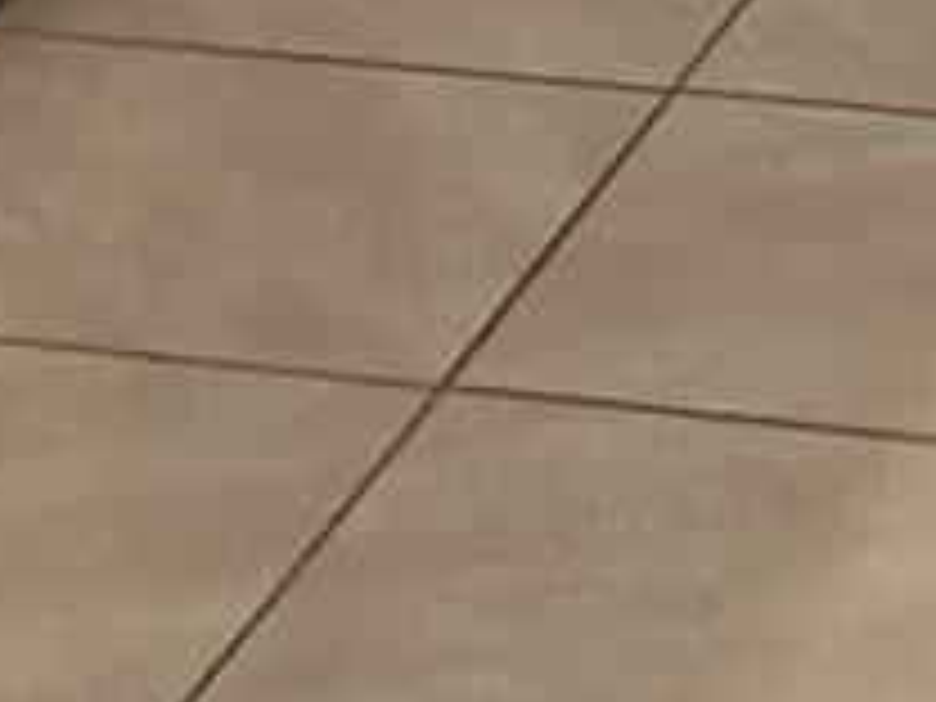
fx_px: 6435
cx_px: 580
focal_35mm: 238
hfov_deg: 8.3
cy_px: -1665
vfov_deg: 5.7
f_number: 2.4
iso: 250
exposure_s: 1/60
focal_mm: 3.3
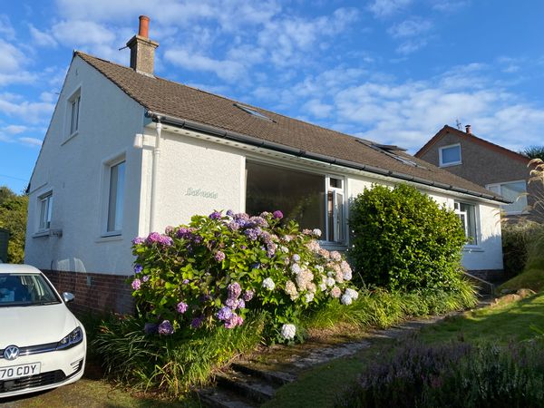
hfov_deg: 67.3
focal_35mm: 26
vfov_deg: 53.1
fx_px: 409
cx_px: 272
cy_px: 204
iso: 32
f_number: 1.8
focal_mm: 4.25
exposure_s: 1/2358
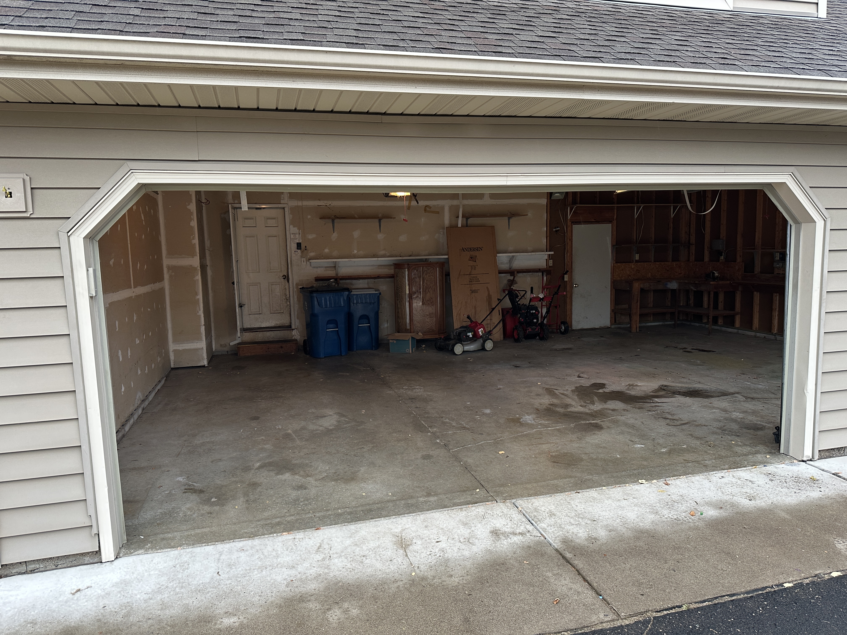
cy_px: 318
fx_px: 587
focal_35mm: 24
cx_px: 424
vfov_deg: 56.8
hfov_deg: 71.6
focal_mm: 6.86
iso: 160
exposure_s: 1/121
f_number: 1.78
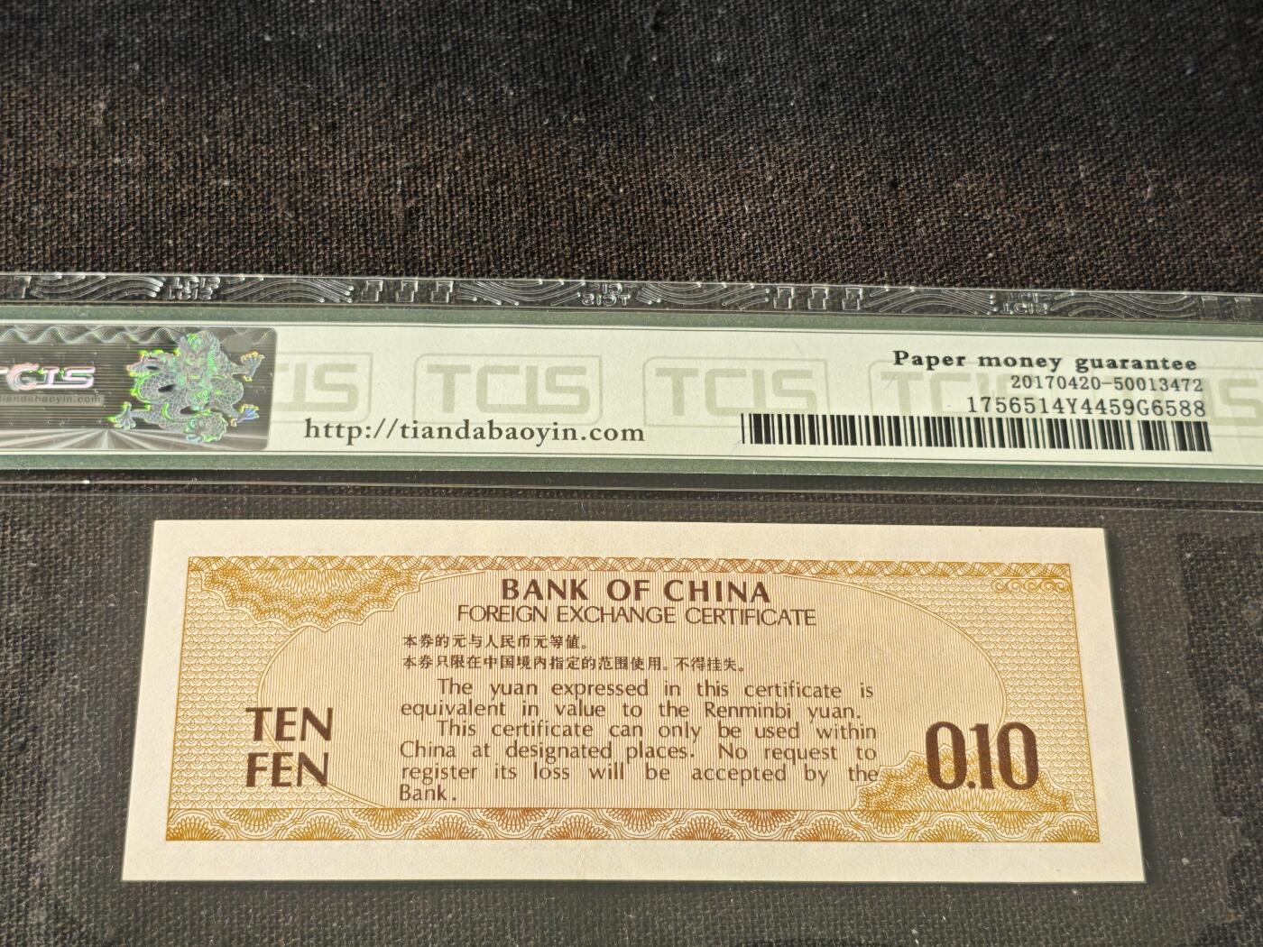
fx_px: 1970
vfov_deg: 27.0
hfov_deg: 35.5
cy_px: 474
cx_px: 632
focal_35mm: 54
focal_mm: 4.94
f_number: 1.5
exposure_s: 1/252
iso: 50
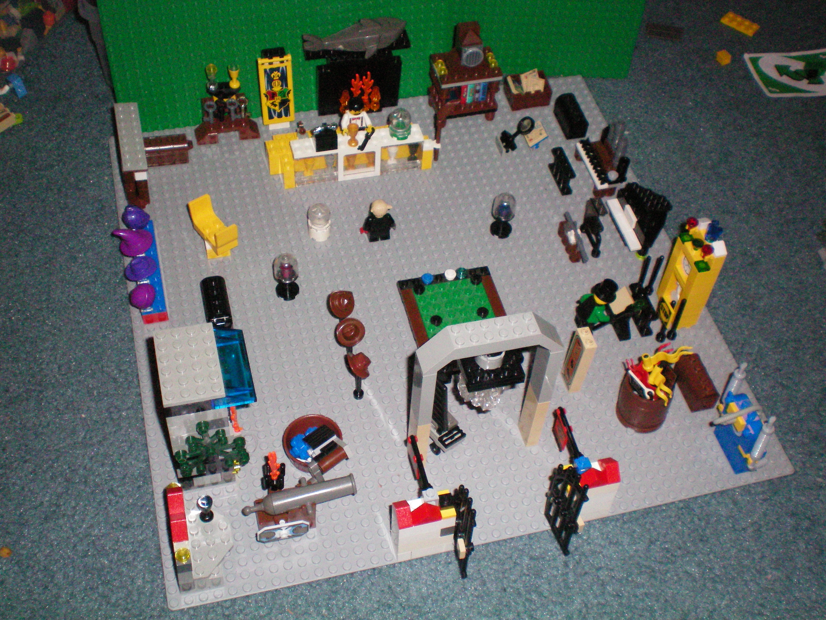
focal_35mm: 44
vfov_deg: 32.9
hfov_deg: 42.9
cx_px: 413
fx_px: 1050
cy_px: 310
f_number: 4.9
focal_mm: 7.4
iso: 400
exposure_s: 1/60
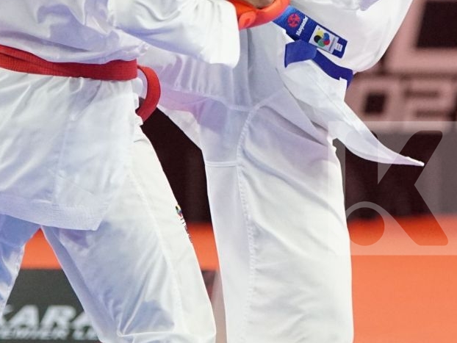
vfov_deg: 2.4
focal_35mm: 626
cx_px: 397
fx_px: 8268
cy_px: -73
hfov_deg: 3.2
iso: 3200
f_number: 2.8
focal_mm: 150
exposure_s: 1/1600
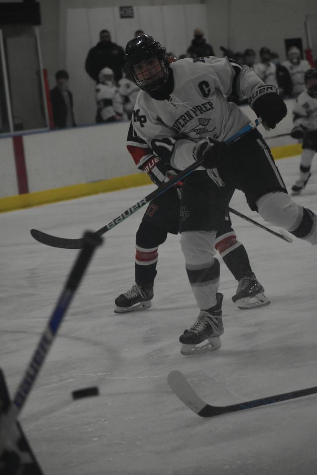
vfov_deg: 11.4
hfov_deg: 7.6
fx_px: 2390
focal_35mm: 181
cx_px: 158
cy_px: 238
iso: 3200
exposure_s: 1/500
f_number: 4.8
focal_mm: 120
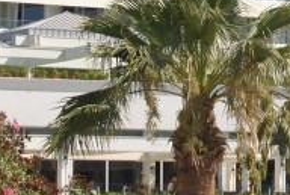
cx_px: 354
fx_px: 2027
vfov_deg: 5.5
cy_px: 2
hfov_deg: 8.1
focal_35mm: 251
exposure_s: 1/250
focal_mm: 28
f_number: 8
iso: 100
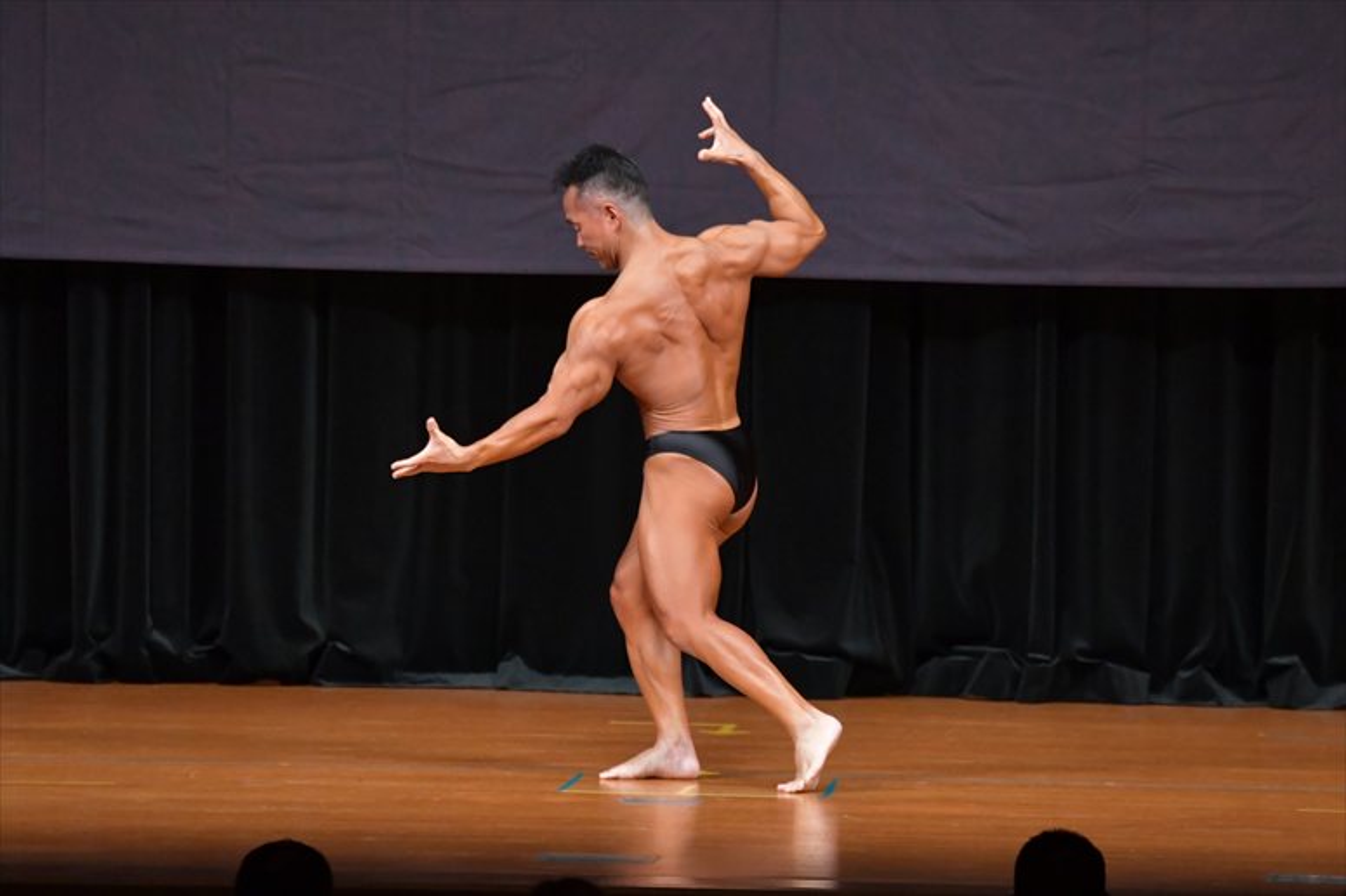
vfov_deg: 5.1
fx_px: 10090
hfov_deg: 7.6
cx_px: 673
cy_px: 448
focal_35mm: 270
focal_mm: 180
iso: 5000
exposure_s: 1/400
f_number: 5.6
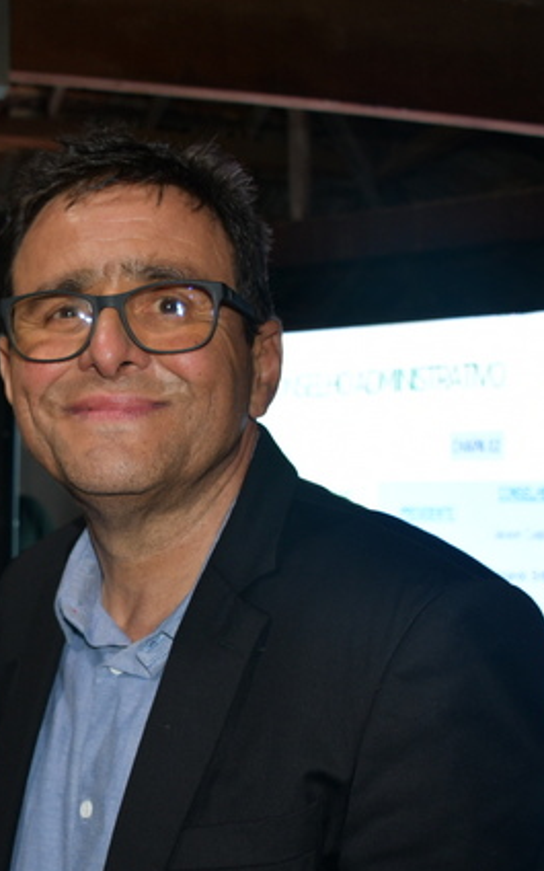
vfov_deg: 38.7
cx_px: 37
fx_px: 1234
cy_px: 524
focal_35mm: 52
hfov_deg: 24.1
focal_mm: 18
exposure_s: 1/160
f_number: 3.5
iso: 200
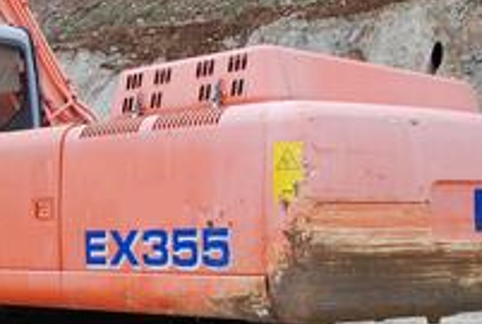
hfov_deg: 24.3
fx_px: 1100
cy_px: 199
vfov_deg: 16.7
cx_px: 91
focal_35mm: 82
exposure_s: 1/125
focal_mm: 22
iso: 200
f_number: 5.6
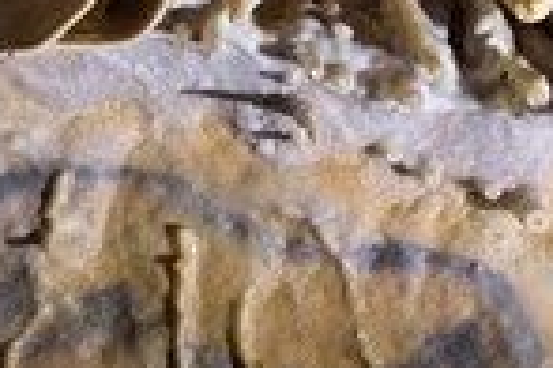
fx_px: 1275
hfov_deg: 24.3
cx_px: 389
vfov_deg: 16.4
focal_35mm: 83
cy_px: 259
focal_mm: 29
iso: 1600
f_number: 6.3
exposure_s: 1/13
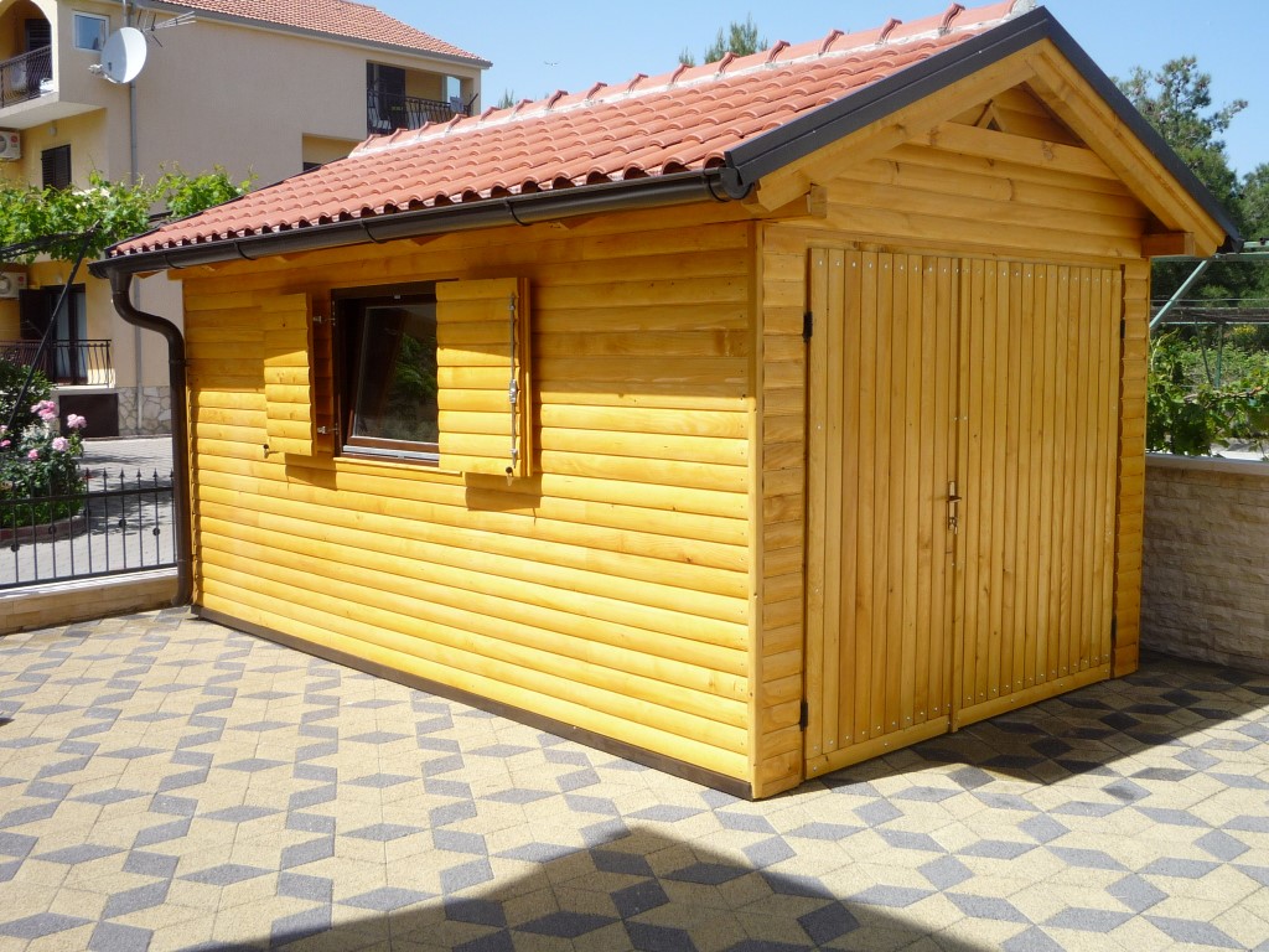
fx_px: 1320
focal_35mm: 36
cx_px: 634
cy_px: 476
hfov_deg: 51.4
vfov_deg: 39.7
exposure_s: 1/400
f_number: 4.5
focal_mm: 5.3
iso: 100
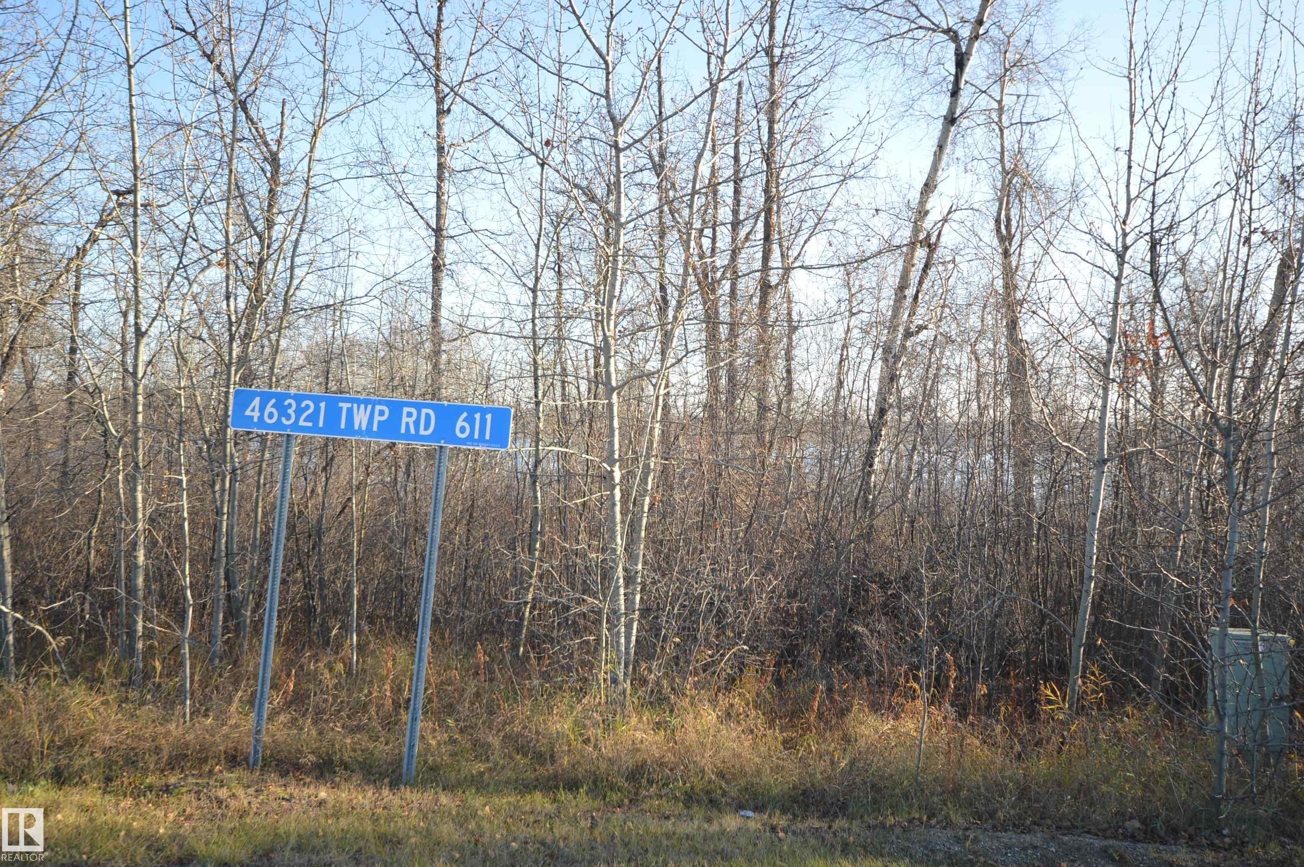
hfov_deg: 62.0
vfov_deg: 43.5
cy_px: 434
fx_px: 1086
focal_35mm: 30
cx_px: 652
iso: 180
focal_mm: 20
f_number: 5.6
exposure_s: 1/125
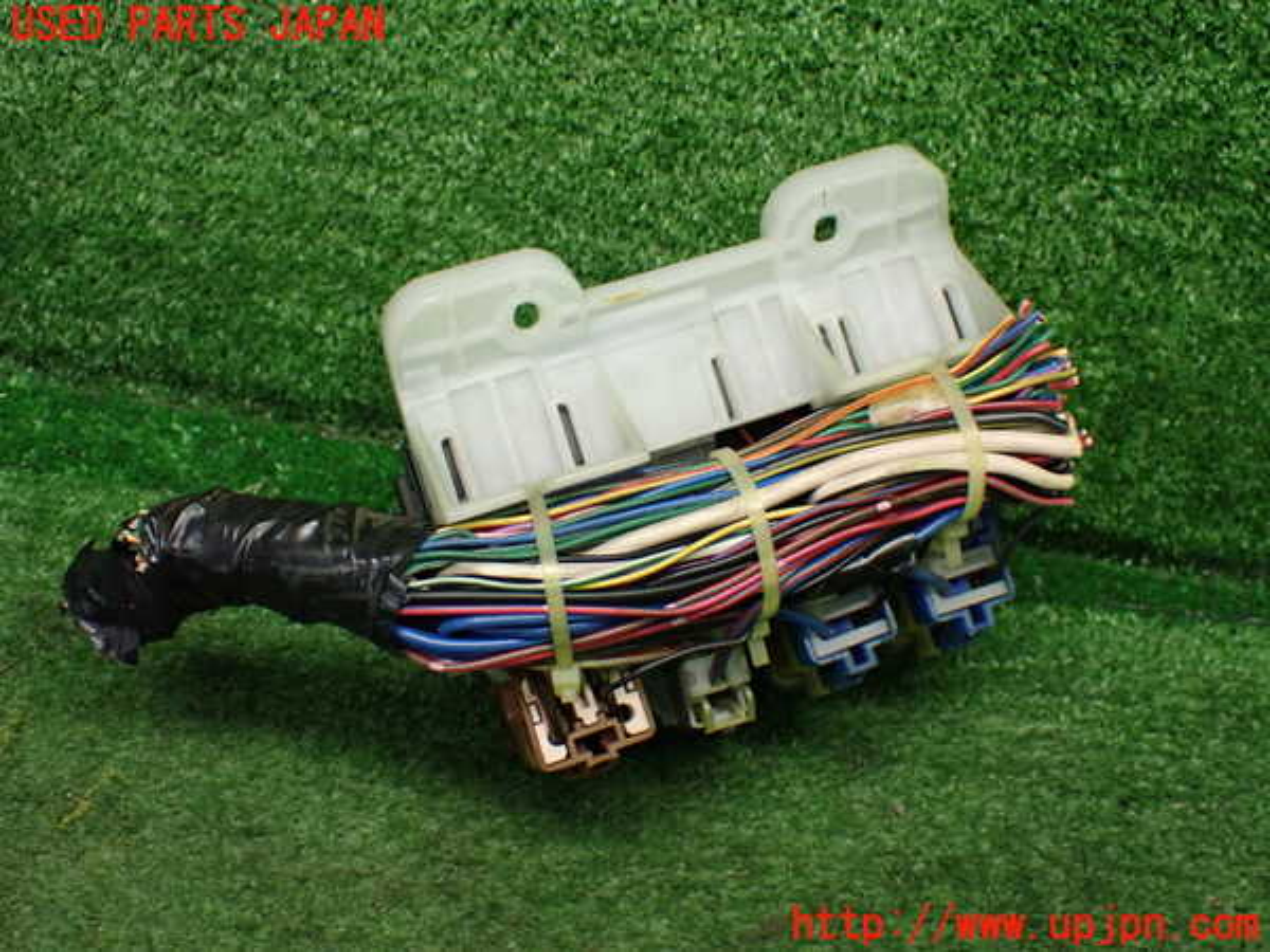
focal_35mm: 44
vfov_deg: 32.9
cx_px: 635
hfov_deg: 42.9
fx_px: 1614
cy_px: 476
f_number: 2.9
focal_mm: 7.84
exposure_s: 1/125
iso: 800
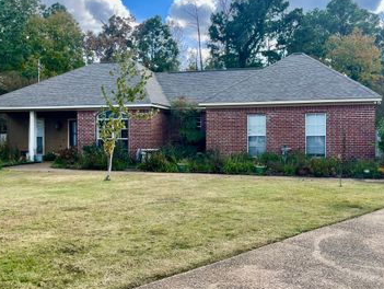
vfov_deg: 38.7
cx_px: 225
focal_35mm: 37
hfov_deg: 49.9
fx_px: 411
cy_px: 141
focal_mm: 5.1
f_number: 1.6
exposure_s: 1/1036
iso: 50
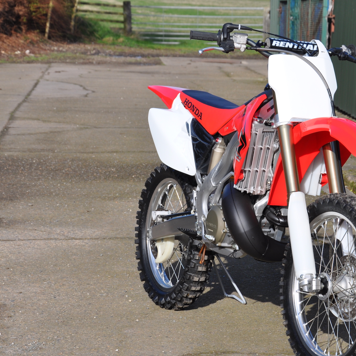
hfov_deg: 11.8
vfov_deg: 11.8
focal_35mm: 148
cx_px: 271
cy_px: 195
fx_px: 1722
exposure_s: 1/400
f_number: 10
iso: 200
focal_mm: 70
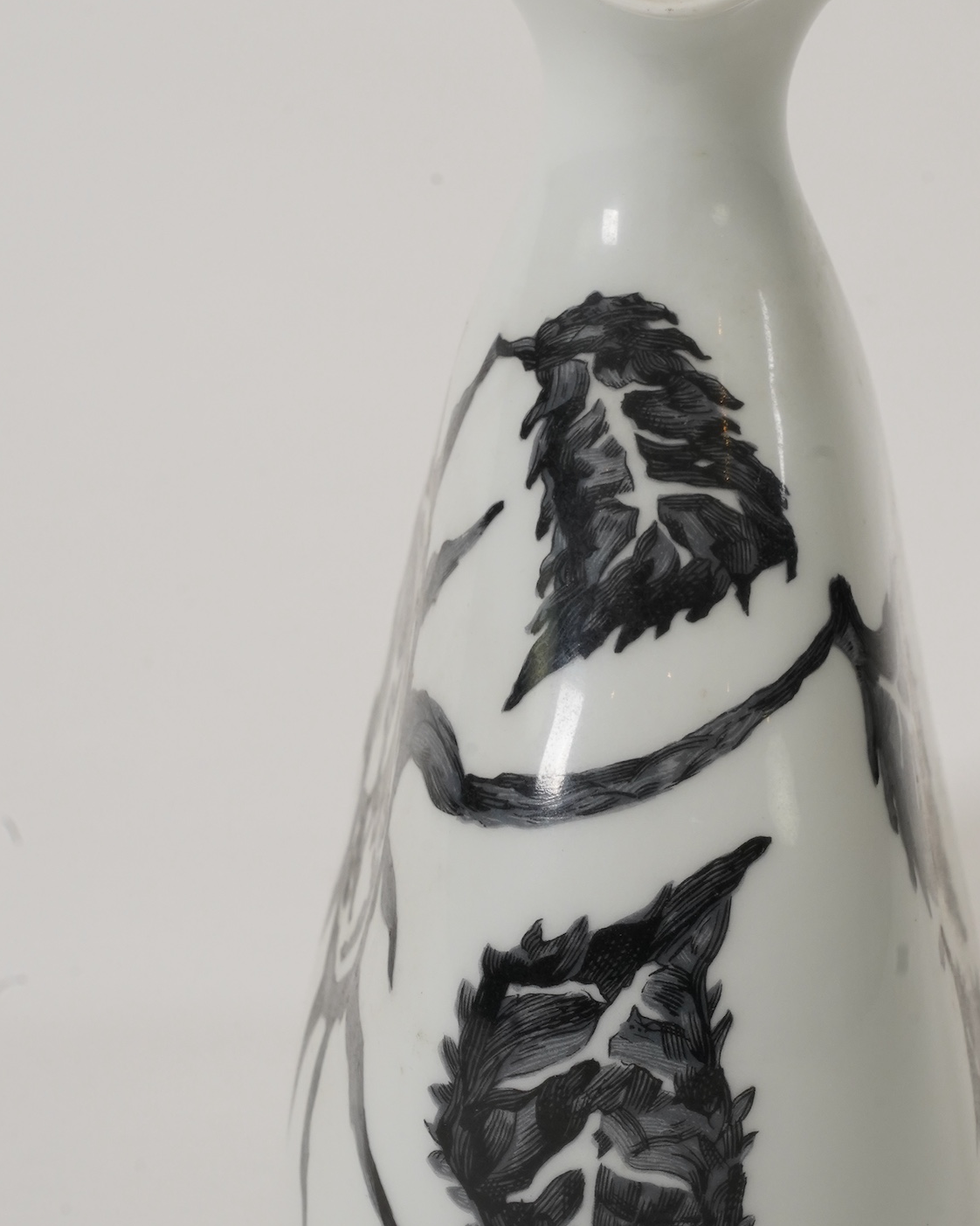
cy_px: 617
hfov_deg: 8.7
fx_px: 6455
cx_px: 690
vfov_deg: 10.8
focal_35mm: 178
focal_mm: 97
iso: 1250
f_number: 16
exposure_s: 1/125
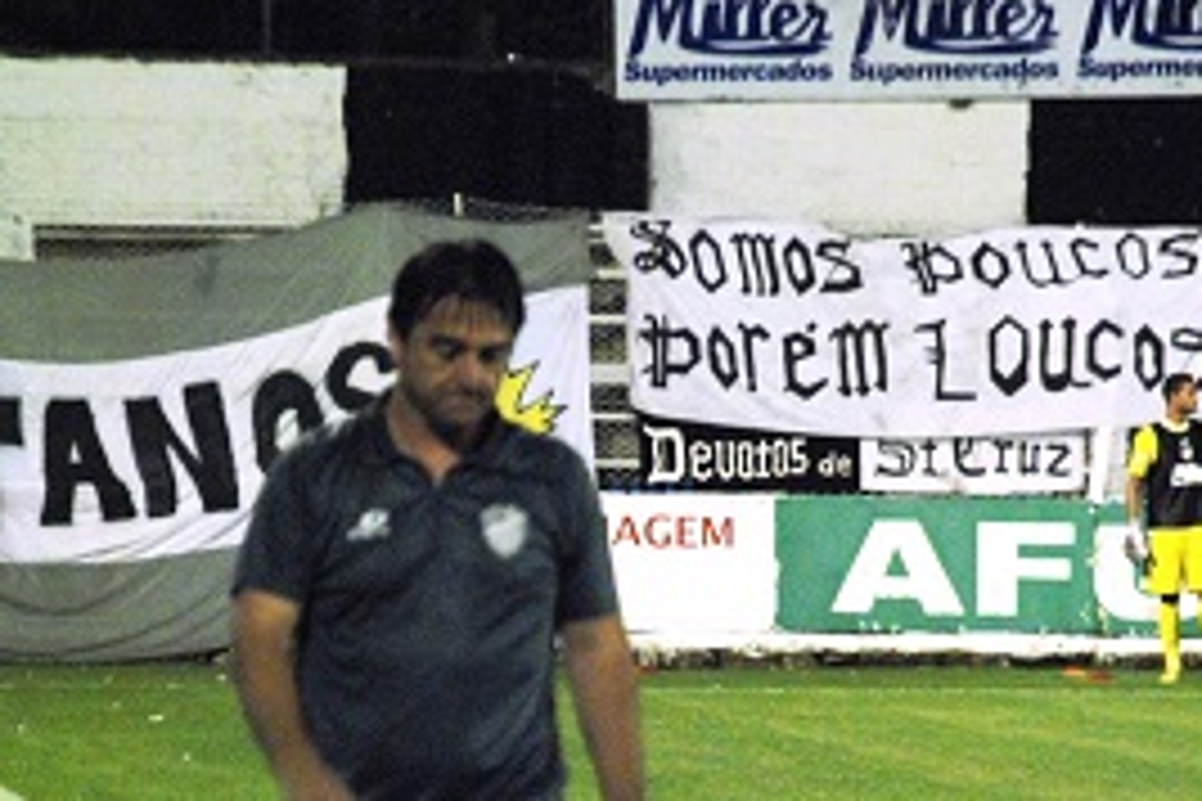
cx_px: 533
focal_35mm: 323
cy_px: 522
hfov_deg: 6.4
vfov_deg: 4.3
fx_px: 10777
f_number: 5.6
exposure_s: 1/50
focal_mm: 135
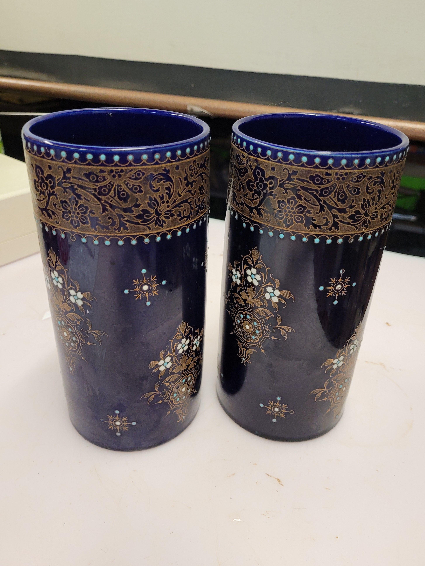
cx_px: 209
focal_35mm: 27
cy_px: 276
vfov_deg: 65.3
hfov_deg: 51.3
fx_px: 442
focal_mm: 5.4
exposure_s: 1/50
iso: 250
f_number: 1.8
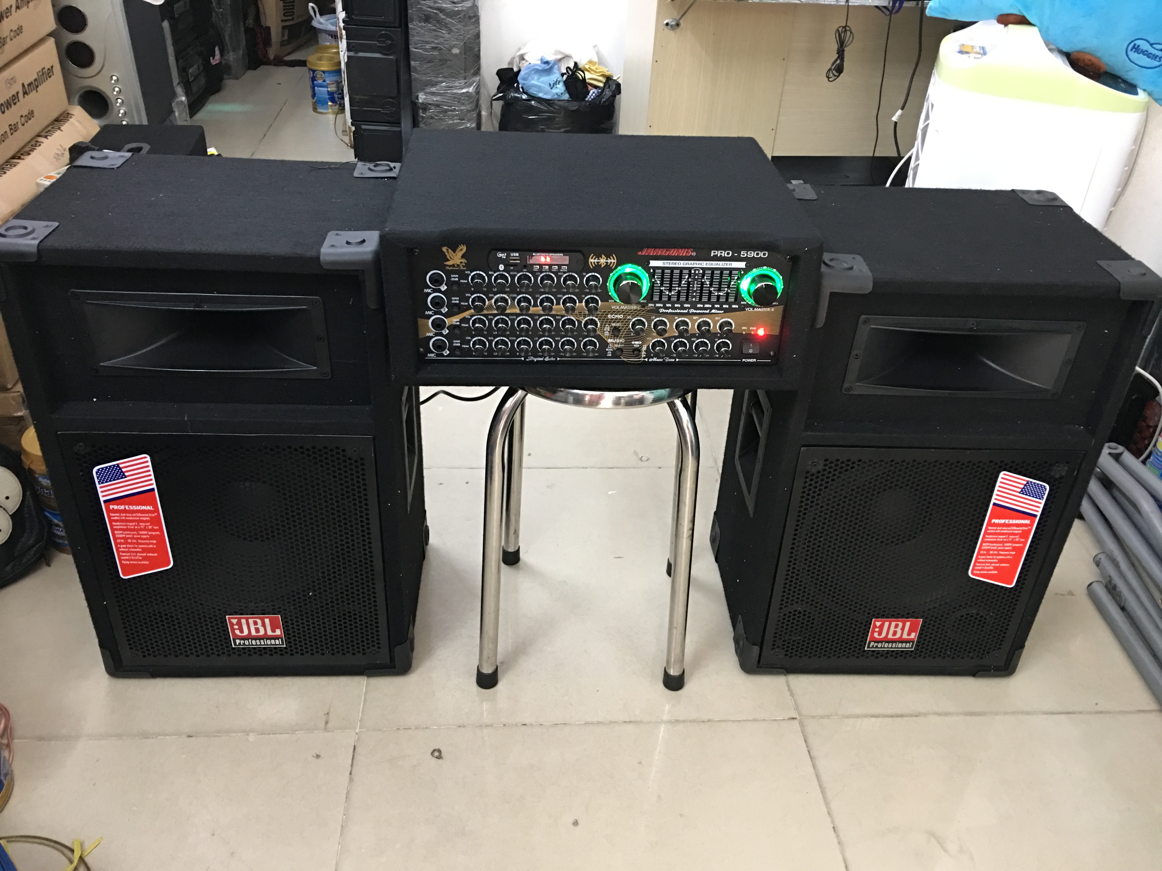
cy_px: 436
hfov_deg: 61.7
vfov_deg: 48.2
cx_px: 581
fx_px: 973
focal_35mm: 29
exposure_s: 1/8
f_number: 2.2
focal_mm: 4.15
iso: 125
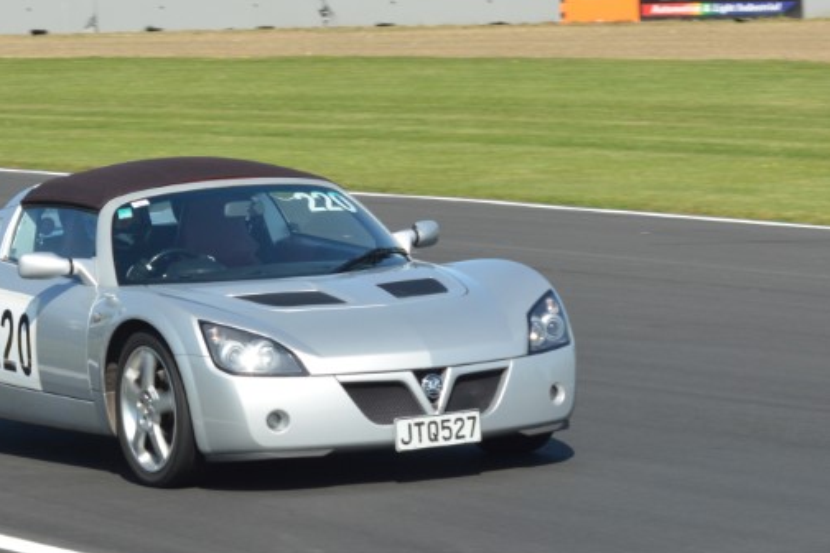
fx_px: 3942
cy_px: 330
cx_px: 255
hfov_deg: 12.0
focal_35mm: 171
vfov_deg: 8.0
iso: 640
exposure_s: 1/500
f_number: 14
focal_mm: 82
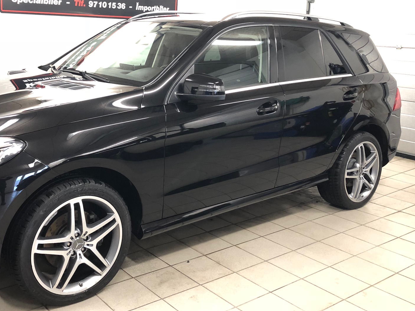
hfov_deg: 46.4
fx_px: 480
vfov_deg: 35.7
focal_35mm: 40
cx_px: 156
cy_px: 113
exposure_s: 1/13
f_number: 1.8
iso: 100
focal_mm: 3.99
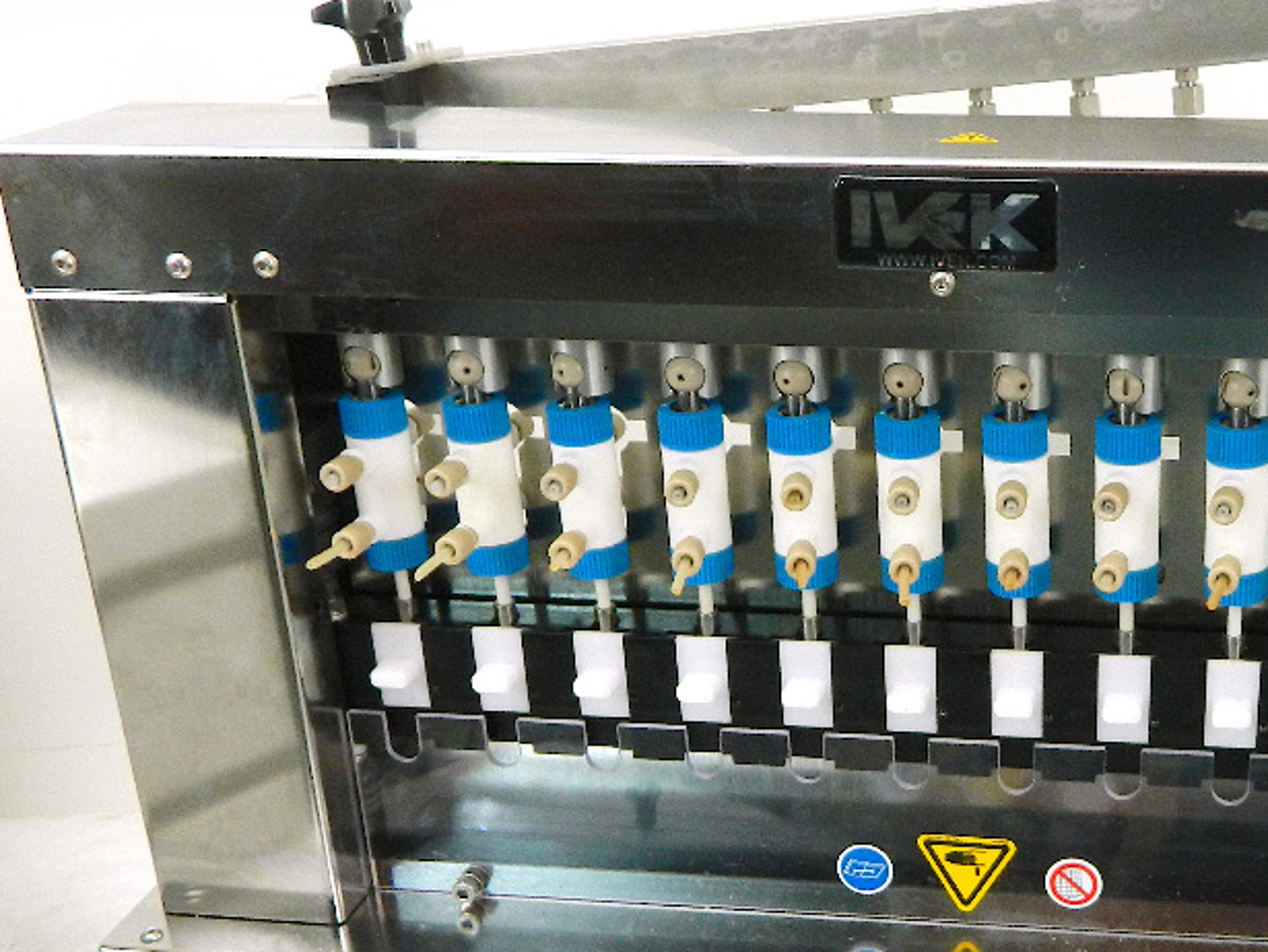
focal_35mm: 52
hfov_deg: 35.7
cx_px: 1000
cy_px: 740
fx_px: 1906
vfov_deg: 27.6
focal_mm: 4.5
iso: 180
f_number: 3.1
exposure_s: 1/25
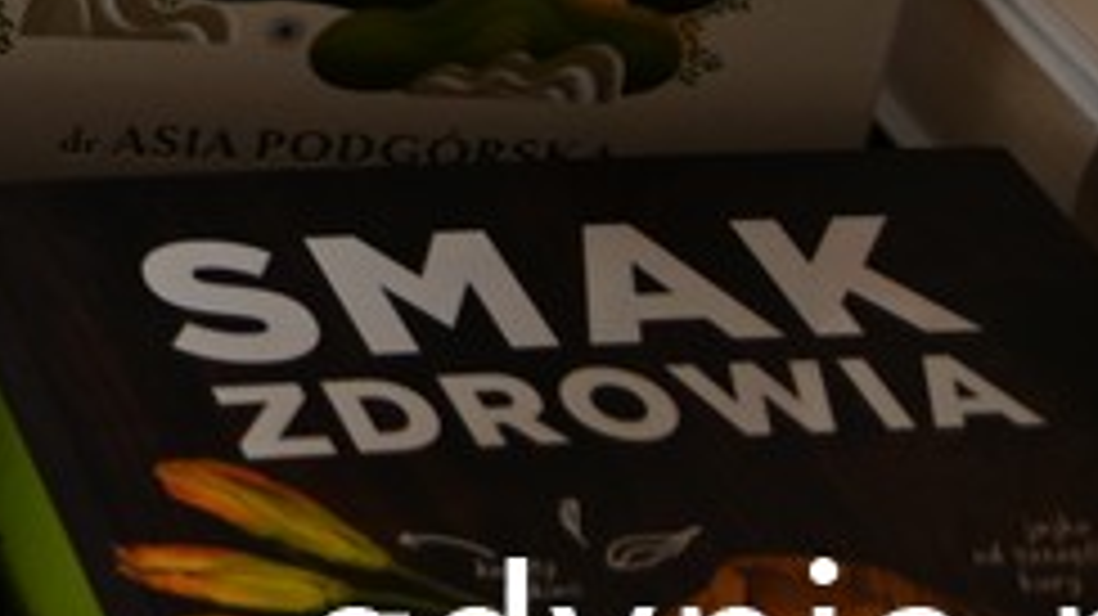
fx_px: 3829
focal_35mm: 132
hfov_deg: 13.1
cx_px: -1372
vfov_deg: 8.3
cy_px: -944
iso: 250
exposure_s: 1/25
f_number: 2.8
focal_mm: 17
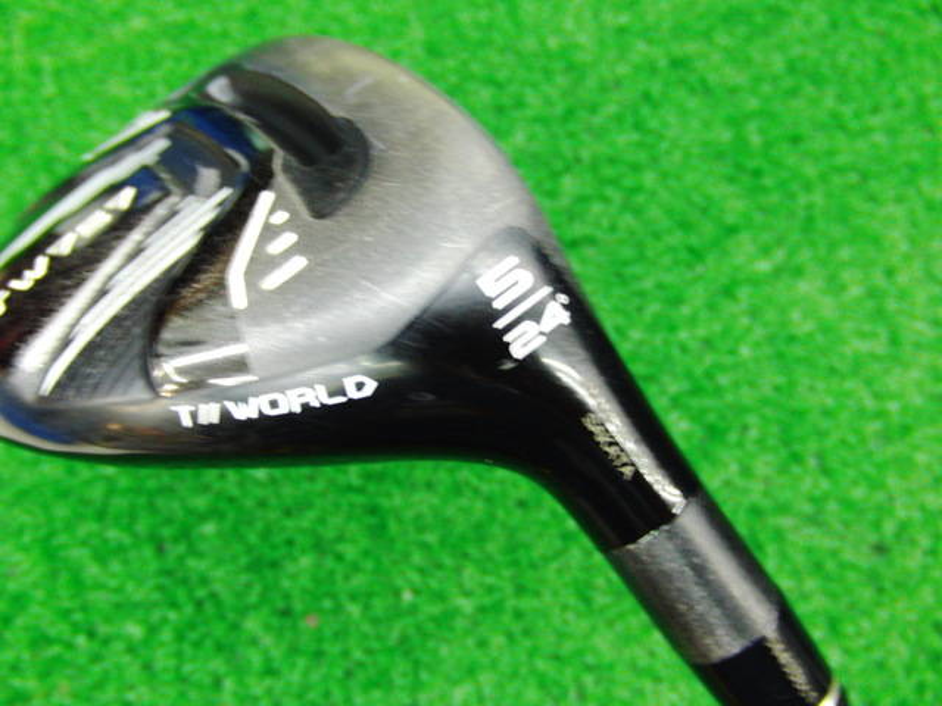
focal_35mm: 37
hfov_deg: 50.1
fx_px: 1007
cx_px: 471
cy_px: 353
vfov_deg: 38.7
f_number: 3.6
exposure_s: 1/15
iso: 400
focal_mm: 6.42
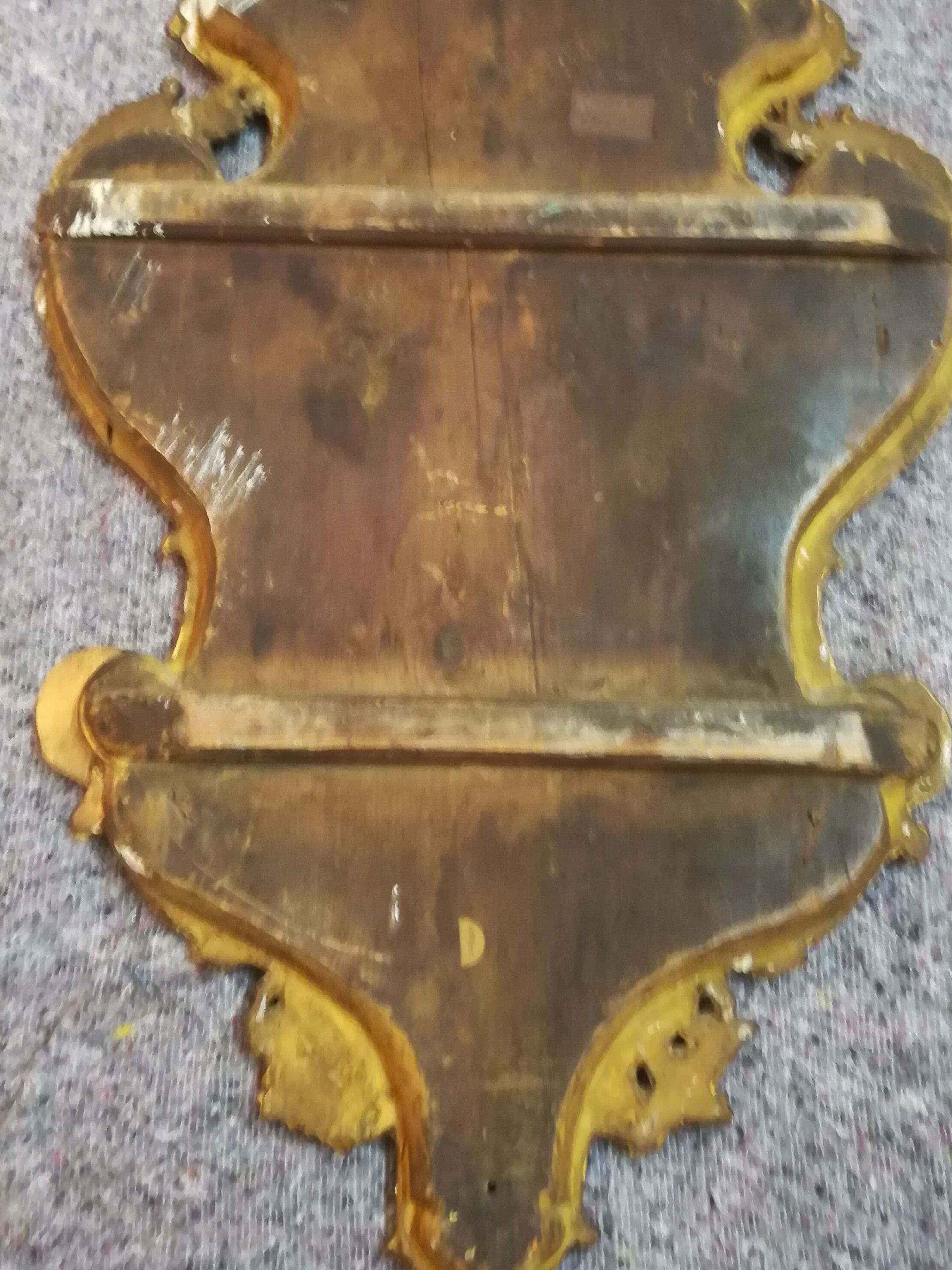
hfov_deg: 40.7
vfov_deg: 52.4
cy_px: 532
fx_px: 1283
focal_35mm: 35
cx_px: 481
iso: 800
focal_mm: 3.83
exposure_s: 1/14.3
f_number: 2.2
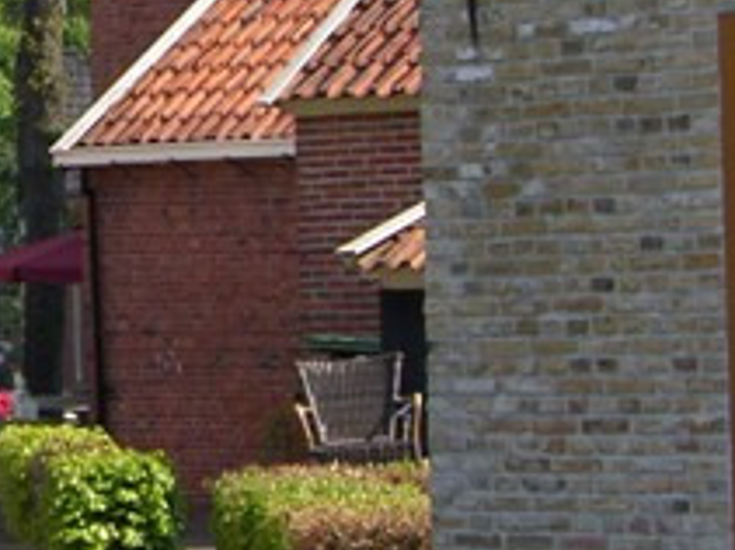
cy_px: -10
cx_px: -286
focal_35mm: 285
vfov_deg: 5.2
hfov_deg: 6.9
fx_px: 6048
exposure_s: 1/320
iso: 50
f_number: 4.6
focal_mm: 19.4
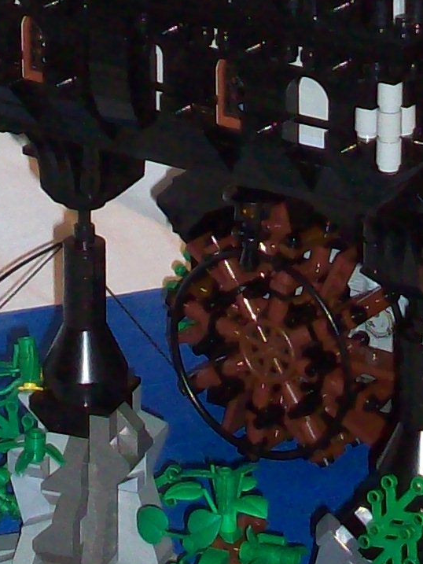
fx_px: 3192
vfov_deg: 9.7
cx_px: 138
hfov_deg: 7.6
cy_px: -341
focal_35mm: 196
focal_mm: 7.6
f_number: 3.1
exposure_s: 1/71.9
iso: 160
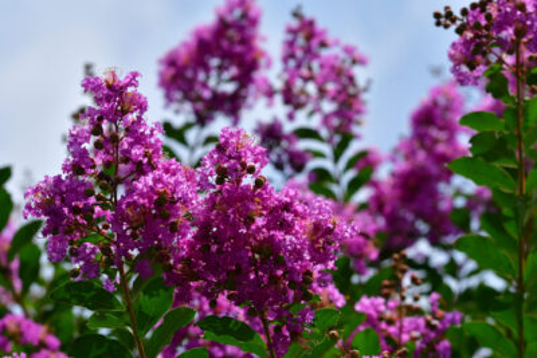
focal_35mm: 135
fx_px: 2014
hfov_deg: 15.2
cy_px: 179
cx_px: 268
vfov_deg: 10.2
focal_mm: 90
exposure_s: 1/1250
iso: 400
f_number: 5.6
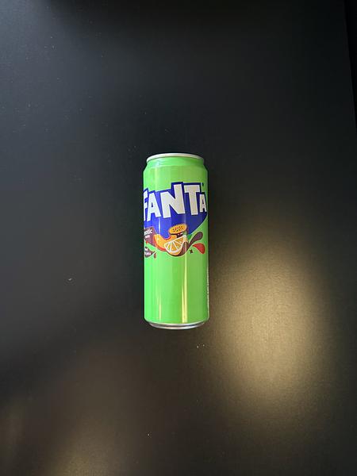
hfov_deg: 56.8
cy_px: 238
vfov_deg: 71.6
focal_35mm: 24
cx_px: 178
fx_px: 330
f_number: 1.78
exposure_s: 1/25
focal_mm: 6.76
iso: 800
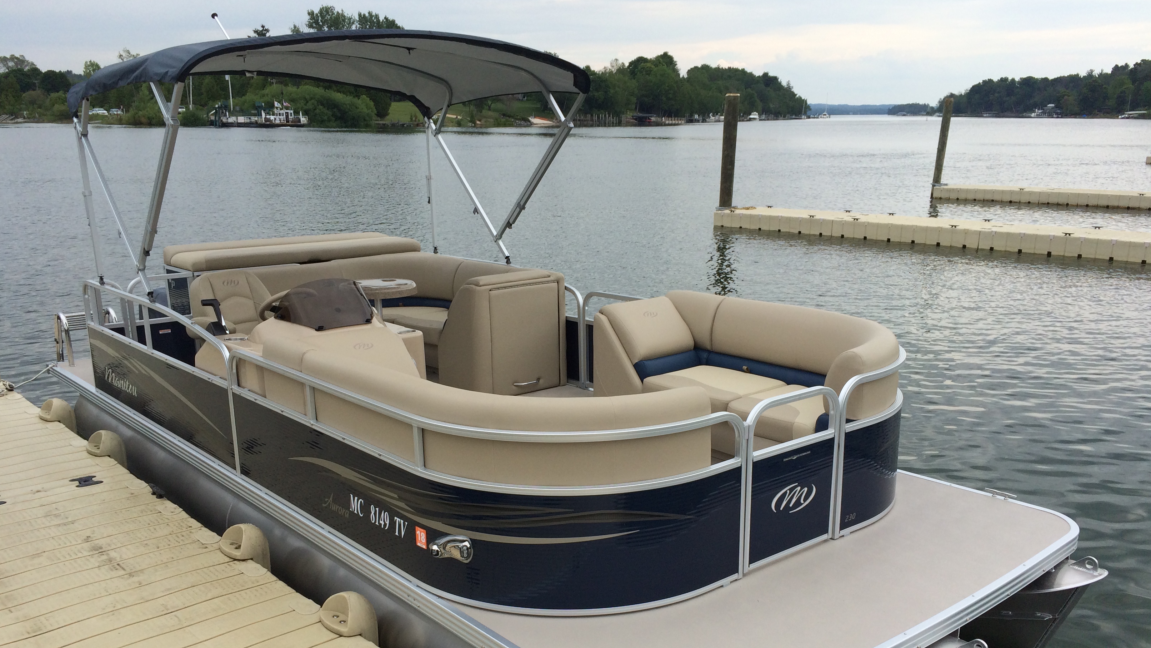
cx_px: 572
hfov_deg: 61.0
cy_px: 407
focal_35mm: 32
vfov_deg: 36.5
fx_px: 977
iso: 32
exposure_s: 1/1414
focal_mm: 4.15
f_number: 2.2
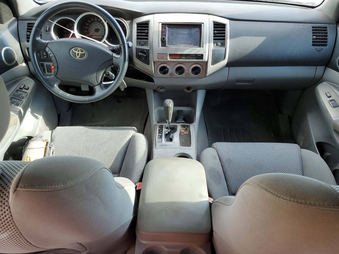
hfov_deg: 67.3
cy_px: 127
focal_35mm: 26
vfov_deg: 53.1
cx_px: 170
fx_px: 255
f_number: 1.5
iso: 50
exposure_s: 1/189
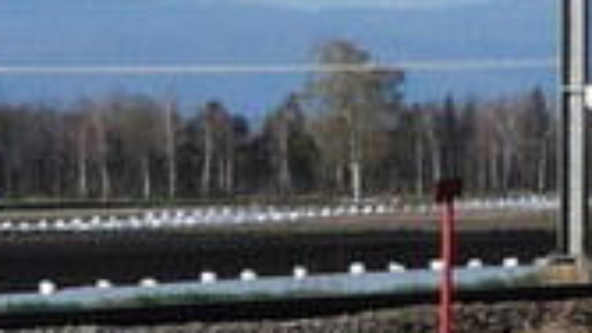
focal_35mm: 339
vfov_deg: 3.6
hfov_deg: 6.1
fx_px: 5322
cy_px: -181
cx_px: 1439
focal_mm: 8.5
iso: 100
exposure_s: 1/500
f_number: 6.3
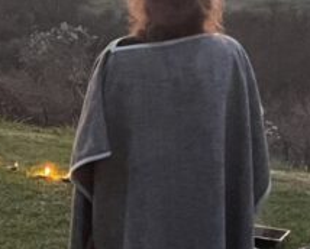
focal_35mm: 142
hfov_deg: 12.2
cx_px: -277
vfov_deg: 10.8
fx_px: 1305
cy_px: 25
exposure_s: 1/60
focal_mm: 5.1
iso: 400
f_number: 1.6
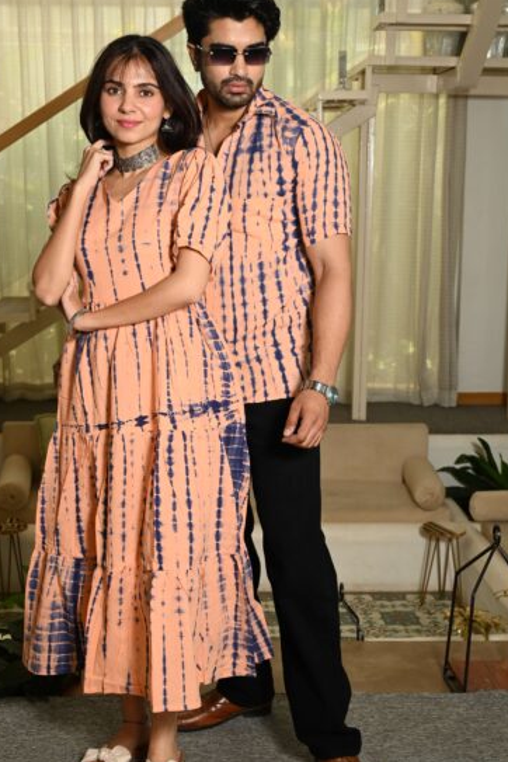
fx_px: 1079
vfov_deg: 38.9
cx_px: 209
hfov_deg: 26.4
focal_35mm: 51
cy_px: 355
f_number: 7.1
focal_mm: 41
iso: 640
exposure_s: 1/160
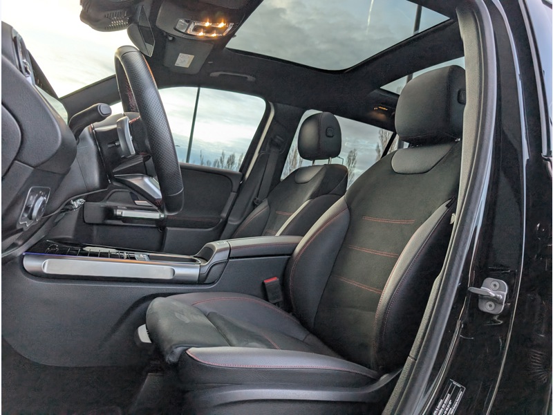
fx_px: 383
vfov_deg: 56.8
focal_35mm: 24
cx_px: 276
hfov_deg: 71.6
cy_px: 208
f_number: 1.68
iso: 120
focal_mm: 6.9
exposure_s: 1/205
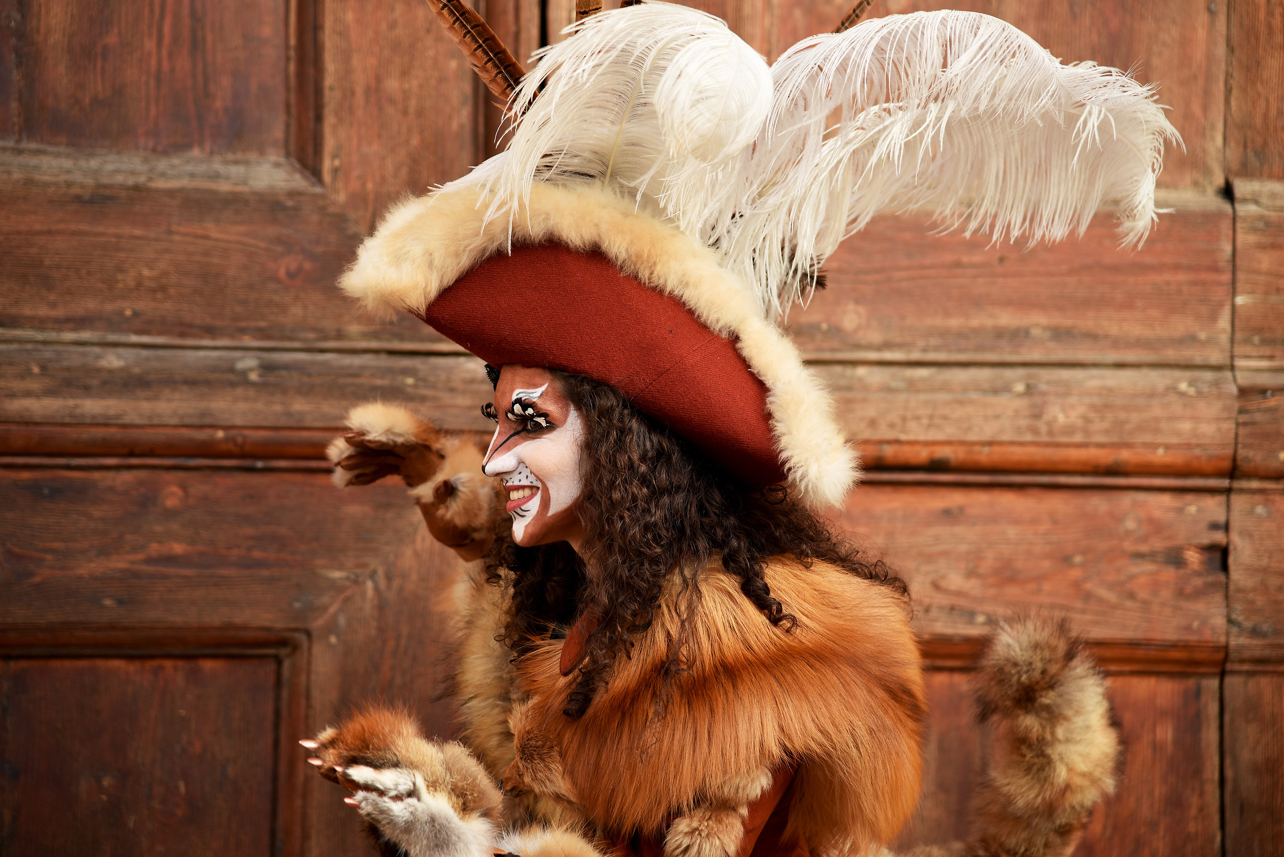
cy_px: 428
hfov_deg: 17.1
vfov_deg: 11.4
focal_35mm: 120
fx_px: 4280
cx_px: 642
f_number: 4
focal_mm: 120
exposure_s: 1/250
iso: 100
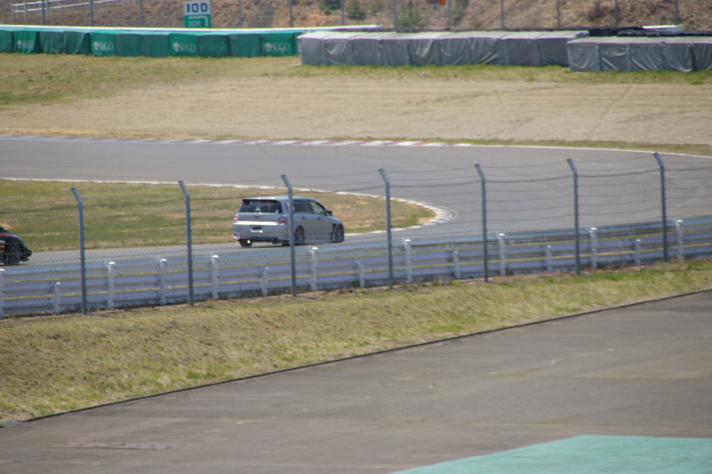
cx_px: 356
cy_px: 237
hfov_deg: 5.5
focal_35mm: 375
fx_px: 7414
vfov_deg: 3.7
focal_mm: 250
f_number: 9.5
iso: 200
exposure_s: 1/500
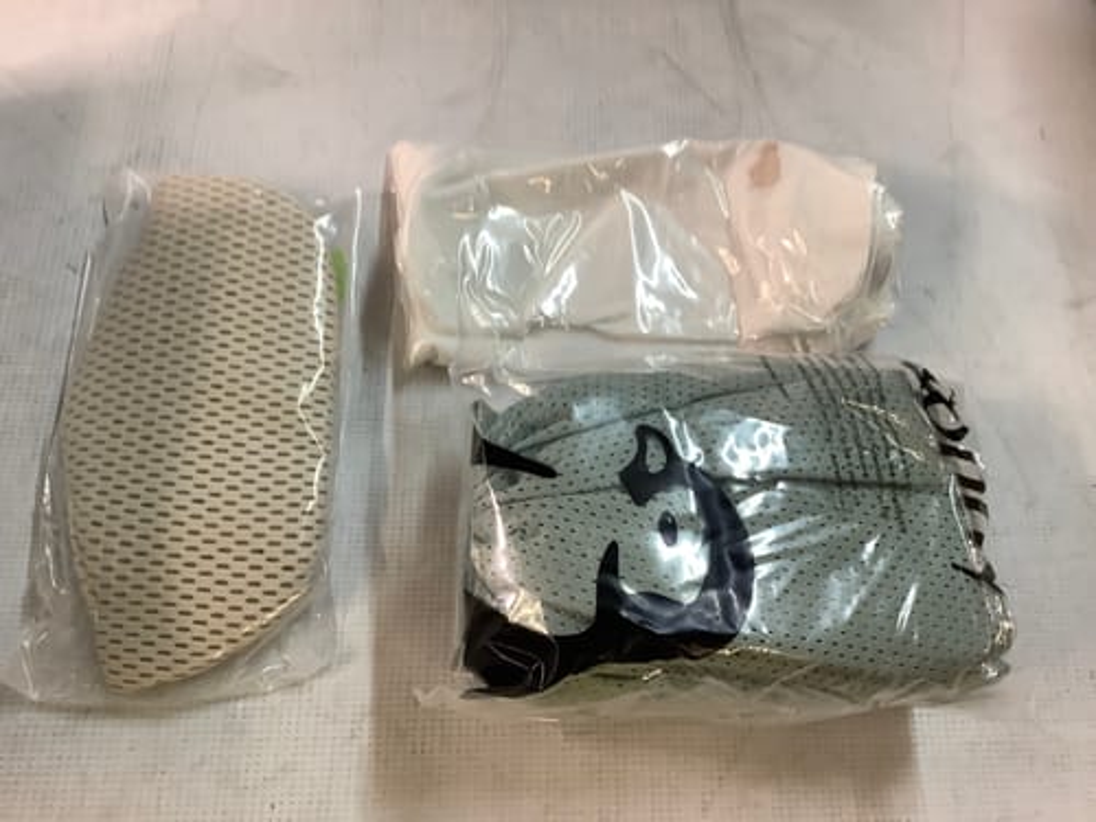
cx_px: 548
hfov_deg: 58.4
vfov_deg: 45.4
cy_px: 411
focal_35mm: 31
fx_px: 982
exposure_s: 1/50
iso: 100
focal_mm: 3.3
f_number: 2.4
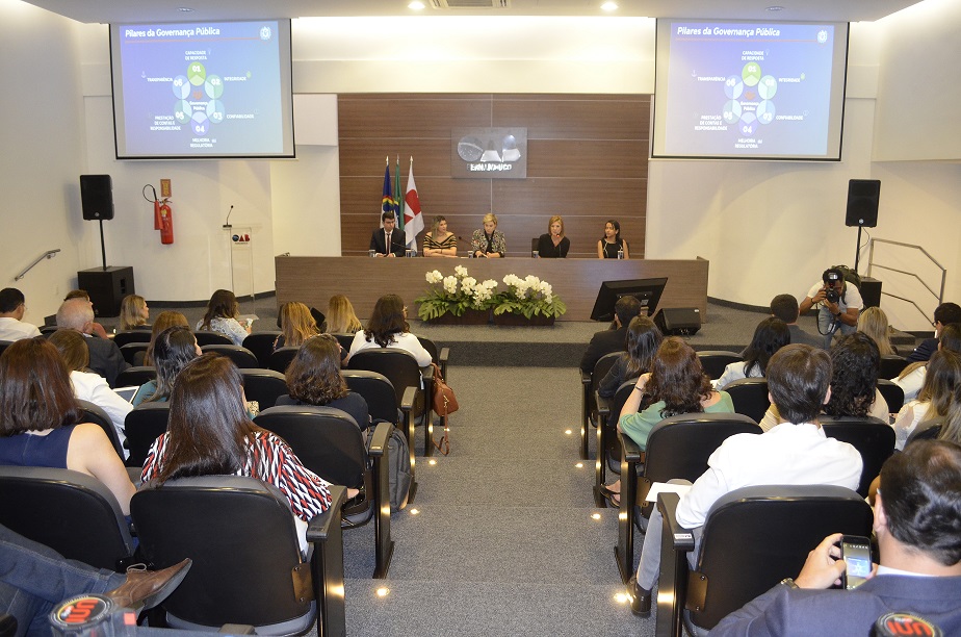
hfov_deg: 67.5
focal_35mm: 27
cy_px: 318
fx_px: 719
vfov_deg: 47.7
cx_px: 480
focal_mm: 18
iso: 1800
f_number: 3.5
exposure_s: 1/60
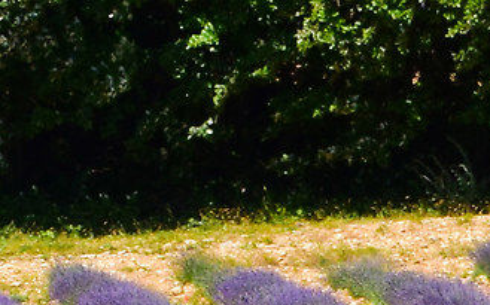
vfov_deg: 1.4
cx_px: -739
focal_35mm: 949
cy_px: 417
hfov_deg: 2.2
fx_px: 12658
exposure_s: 1/640
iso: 500
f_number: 11
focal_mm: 85
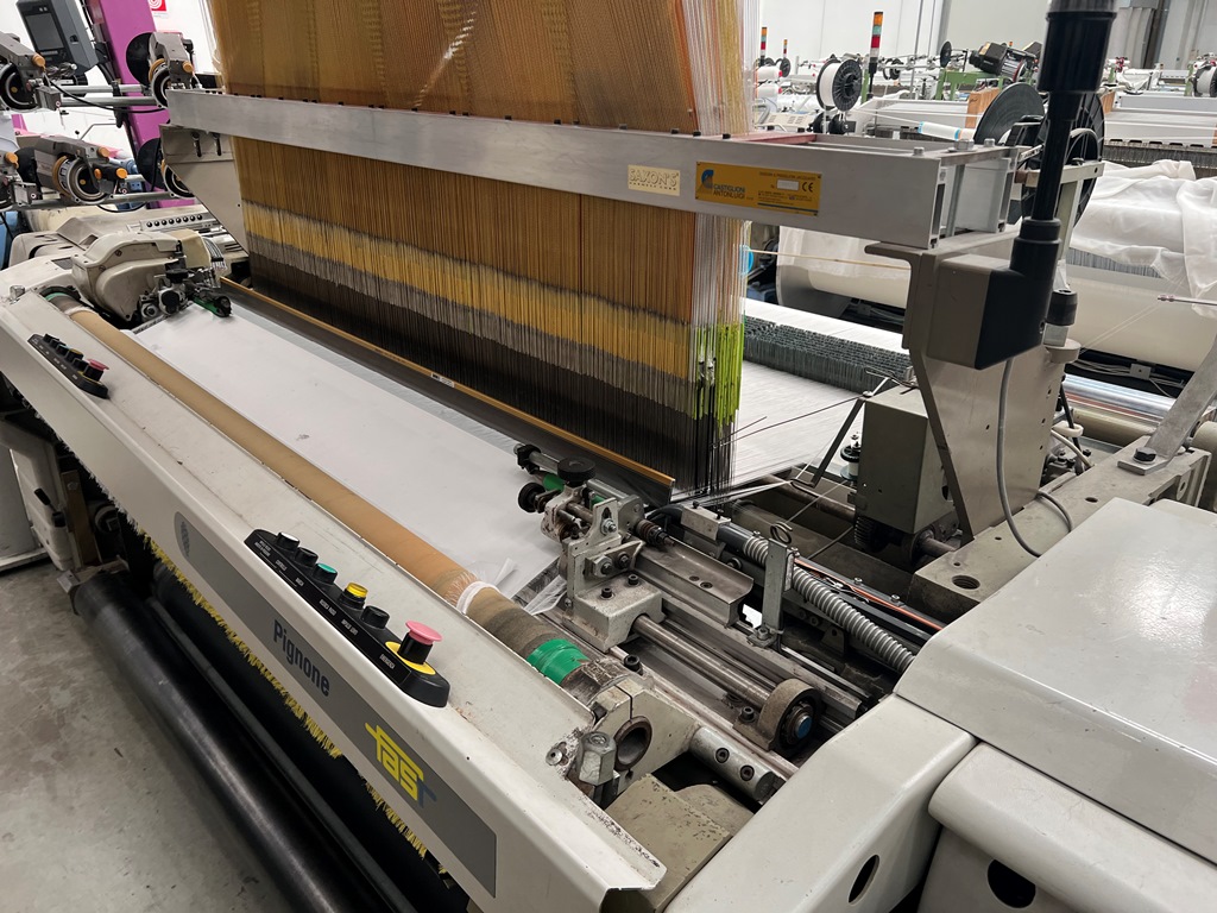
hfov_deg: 67.3
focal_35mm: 26
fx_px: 914
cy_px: 456
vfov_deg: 53.1
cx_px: 608
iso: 125
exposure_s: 1/111
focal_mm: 5.7
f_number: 1.5
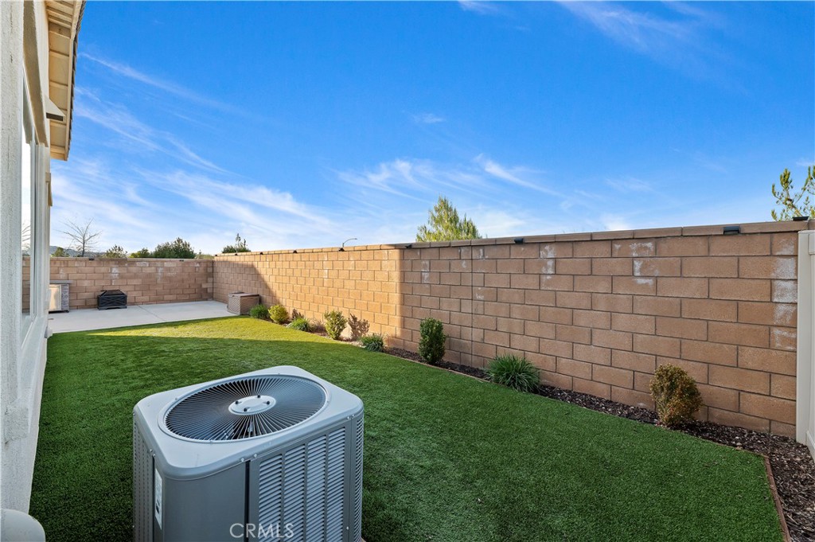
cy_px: 271
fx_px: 317
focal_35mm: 14
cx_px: 408
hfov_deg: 104.3
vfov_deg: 81.1
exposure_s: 1/100
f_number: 13
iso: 500
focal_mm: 14
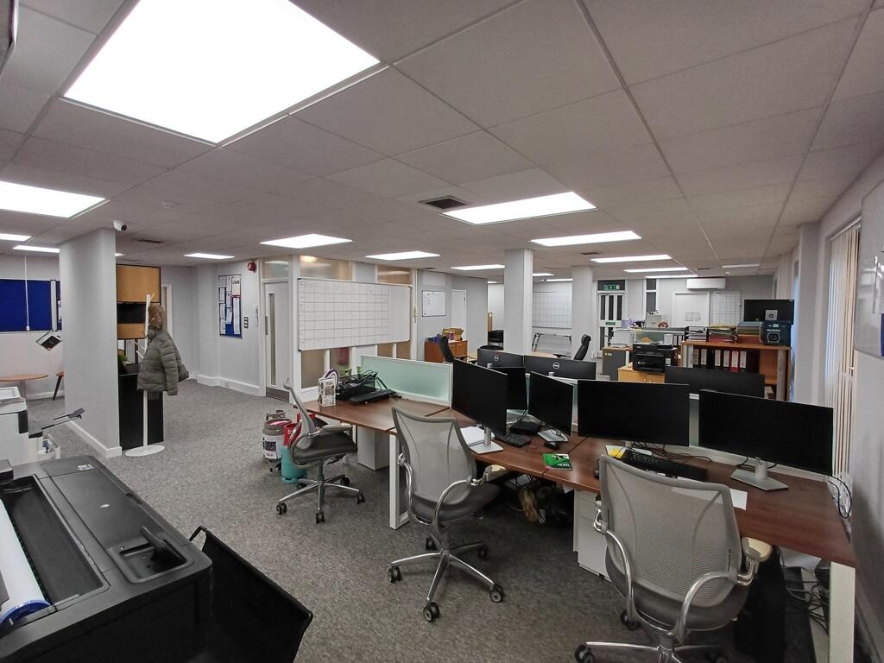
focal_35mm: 16
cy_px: 332
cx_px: 442
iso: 80
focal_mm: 1.64
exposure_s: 1/100
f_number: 2.2
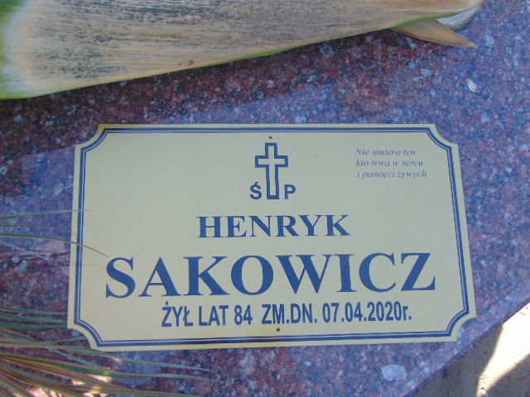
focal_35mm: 42
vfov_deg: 34.3
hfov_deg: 44.8
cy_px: 198
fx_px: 643
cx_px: 265
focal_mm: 7.6
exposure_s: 1/160
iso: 80
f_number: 3.3
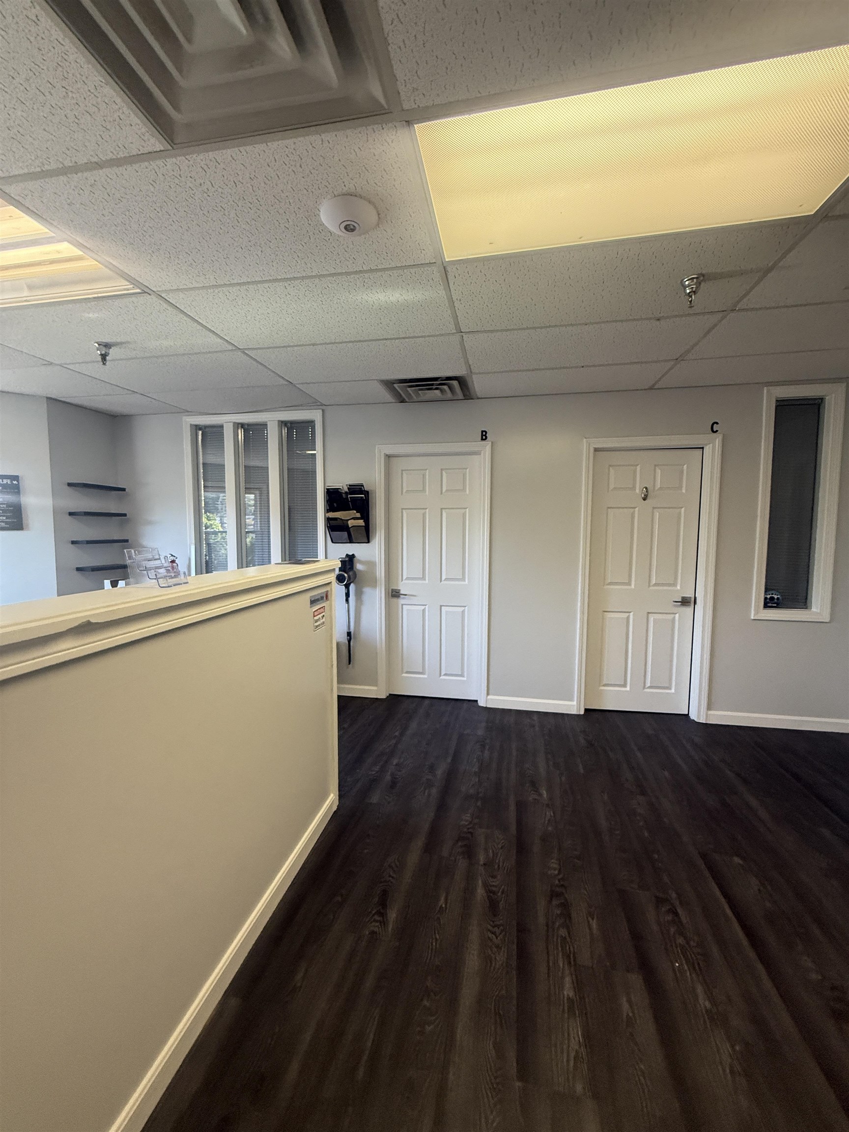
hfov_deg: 85.7
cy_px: 566
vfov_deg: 102.1
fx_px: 458
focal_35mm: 14
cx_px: 424
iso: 320
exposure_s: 1/120
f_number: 2.2
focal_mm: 2.22
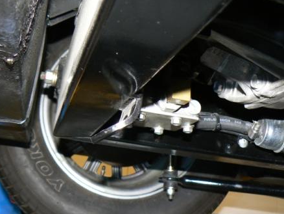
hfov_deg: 41.2
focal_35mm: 46
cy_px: 107
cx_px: 139
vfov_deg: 31.5
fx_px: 378
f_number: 2.8
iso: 100
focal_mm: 6.2
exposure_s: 1/30
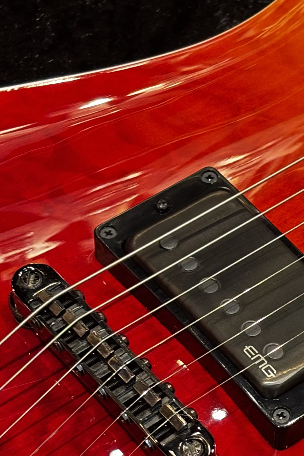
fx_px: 1748
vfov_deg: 14.7
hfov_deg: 9.9
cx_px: 306
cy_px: 422
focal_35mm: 138
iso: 200
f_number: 1.6
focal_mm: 5.96
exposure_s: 1/40
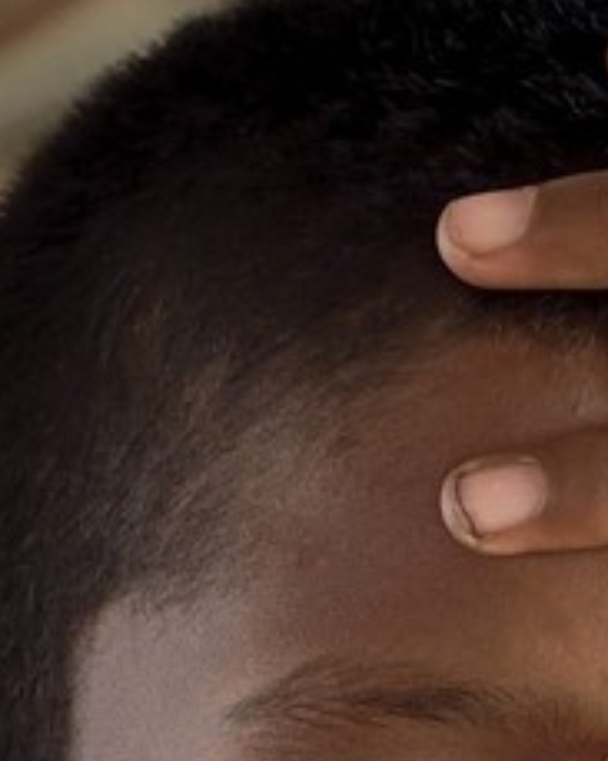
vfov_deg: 4.6
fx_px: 9161
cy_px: 1974
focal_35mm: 407
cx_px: 716
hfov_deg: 3.8
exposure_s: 1/100
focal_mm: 62
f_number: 6.3
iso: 1600
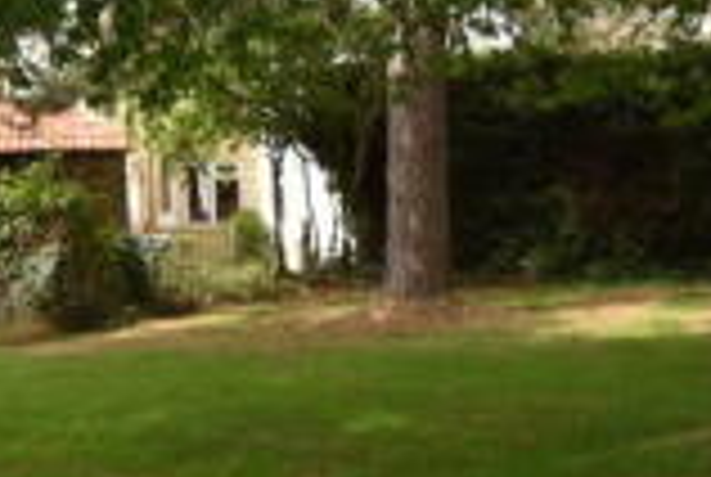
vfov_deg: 22.0
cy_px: 281
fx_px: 1227
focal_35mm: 62
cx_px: 569
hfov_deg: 31.5
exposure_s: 1/125
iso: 125
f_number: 5.6
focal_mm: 10
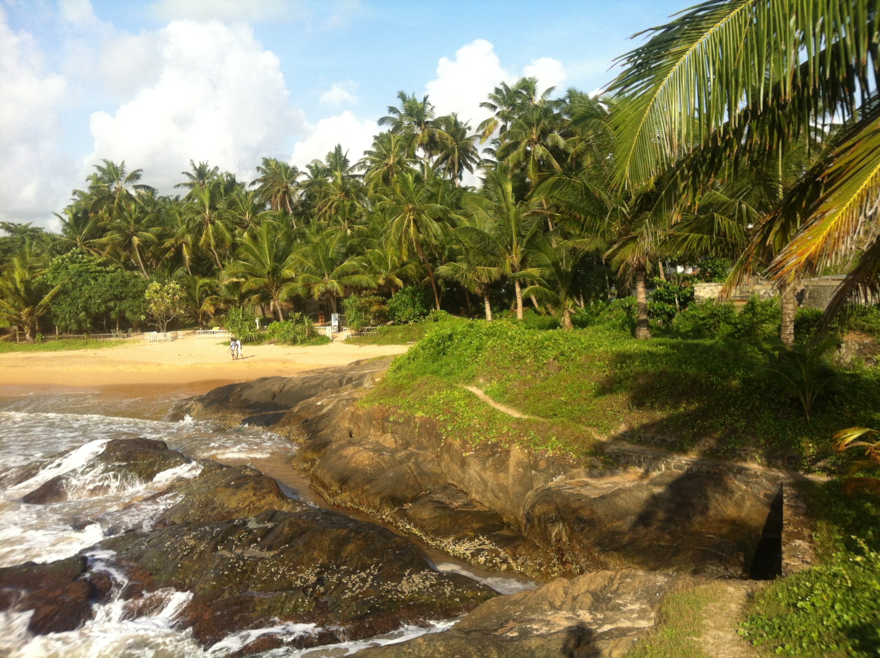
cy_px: 329
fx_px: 888
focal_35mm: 35
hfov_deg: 52.7
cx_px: 440
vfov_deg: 40.6
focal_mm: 3.85
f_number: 2.8
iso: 80
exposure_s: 1/1117
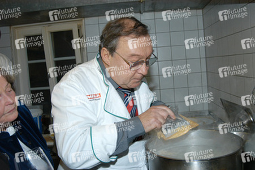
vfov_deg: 36.8
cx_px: 128
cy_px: 85
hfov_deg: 53.2
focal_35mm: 36
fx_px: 255
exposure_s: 1/60
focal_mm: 24
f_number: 5.6
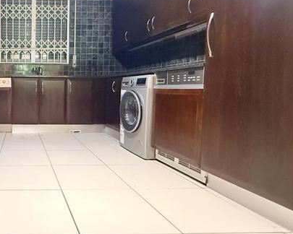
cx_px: 29
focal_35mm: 27
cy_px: 103
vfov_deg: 53.0
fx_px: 234
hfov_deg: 55.5
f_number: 2.2
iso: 1000
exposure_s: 1/50
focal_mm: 2.22
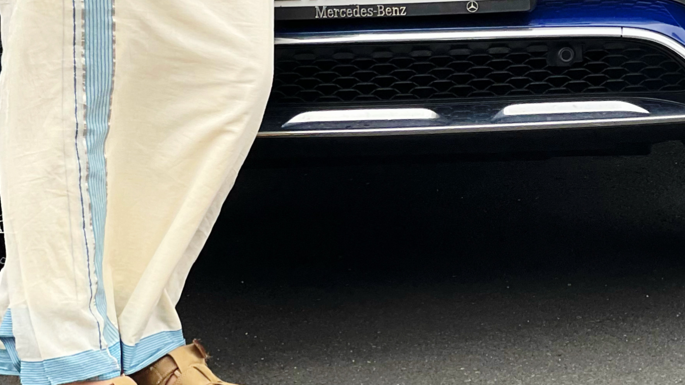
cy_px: -116
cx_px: 308
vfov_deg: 6.3
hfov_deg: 11.3
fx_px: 3451
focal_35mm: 190
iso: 32
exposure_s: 1/121
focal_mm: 9
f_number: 2.8
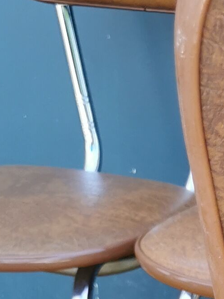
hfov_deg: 9.4
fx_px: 1278
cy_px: 544
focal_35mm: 148
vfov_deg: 12.2
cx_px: 442
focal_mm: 5.56
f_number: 1.6
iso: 50
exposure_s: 1/293
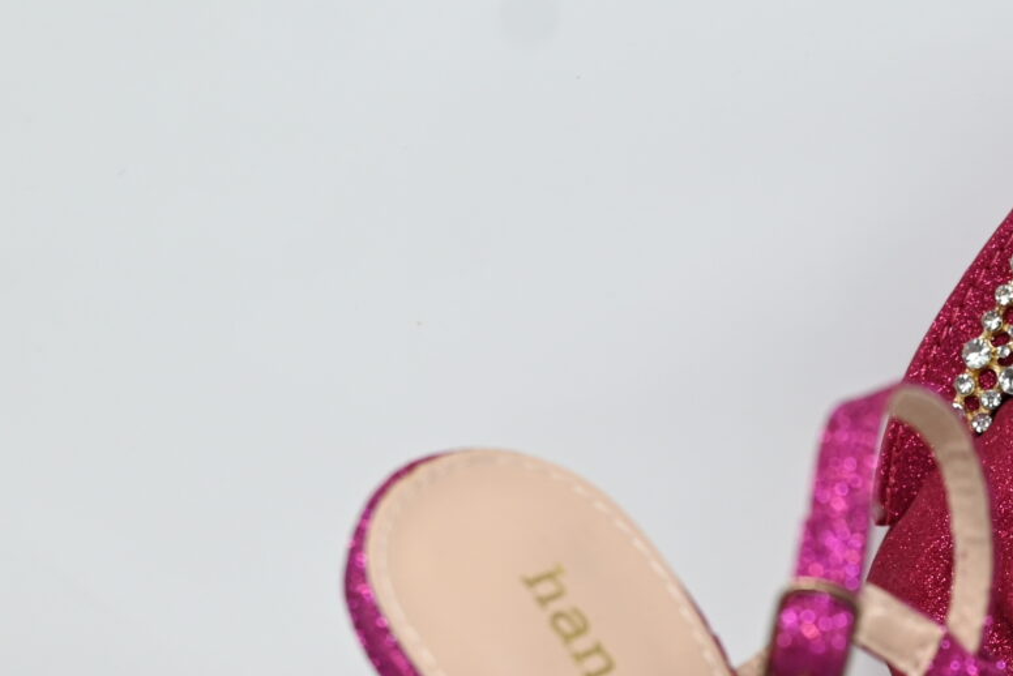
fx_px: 3716
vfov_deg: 10.2
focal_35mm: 132
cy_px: 789
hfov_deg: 15.0
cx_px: 1222
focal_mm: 40
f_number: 4.5
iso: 400
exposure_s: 1/250
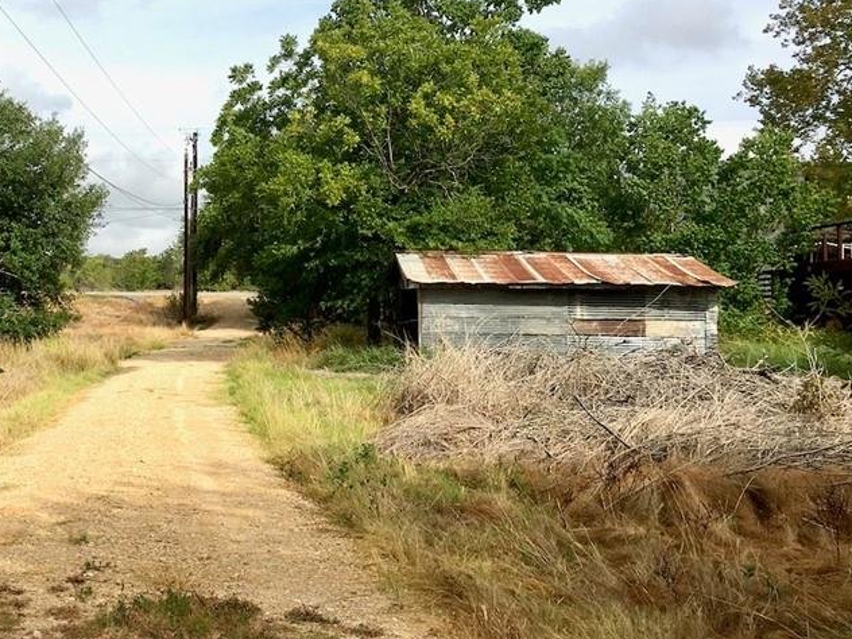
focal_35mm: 47
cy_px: 293
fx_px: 1157
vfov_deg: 30.9
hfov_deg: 38.9
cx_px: 175
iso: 25
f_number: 2.2
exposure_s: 1/1479
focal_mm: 4.15
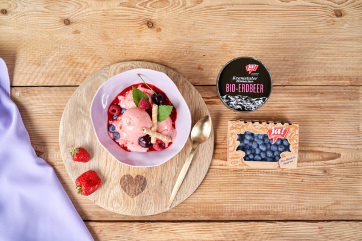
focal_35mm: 30
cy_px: 120
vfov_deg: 43.6
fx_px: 302
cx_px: 181
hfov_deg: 61.9
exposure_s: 1/250
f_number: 8
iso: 100
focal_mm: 30
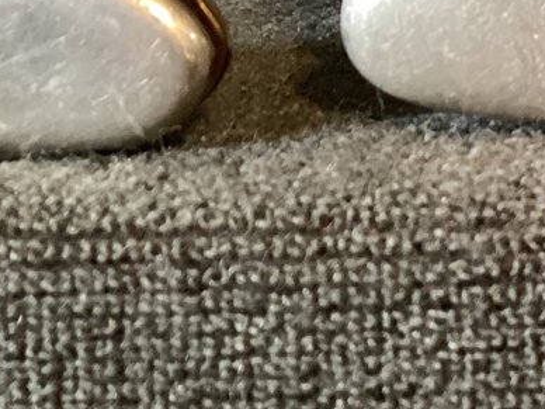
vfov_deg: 11.6
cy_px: -266
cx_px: 961
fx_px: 1905
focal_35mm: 121
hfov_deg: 14.4
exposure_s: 1/40
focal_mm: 3.3
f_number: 2.4
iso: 320
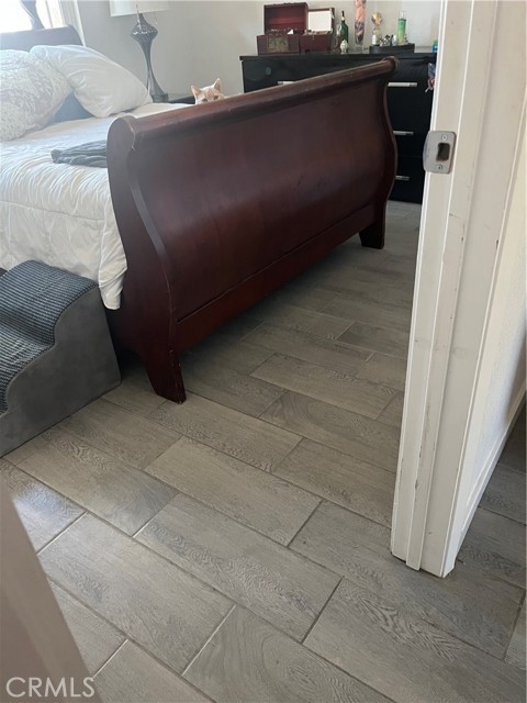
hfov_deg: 53.1
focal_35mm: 26
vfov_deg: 67.3
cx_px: 264
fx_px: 528
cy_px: 352
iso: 500
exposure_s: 1/58
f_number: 1.6
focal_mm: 5.1
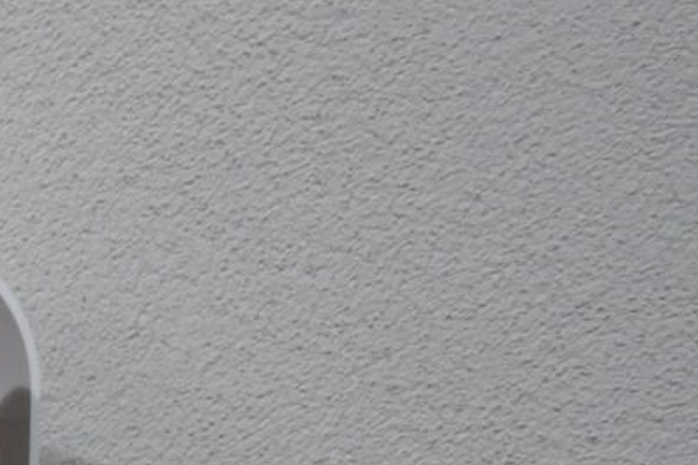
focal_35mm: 252
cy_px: 1288
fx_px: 4886
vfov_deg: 5.2
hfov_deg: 7.2
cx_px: -1419
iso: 250
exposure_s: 1/125
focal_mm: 26
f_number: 5.6
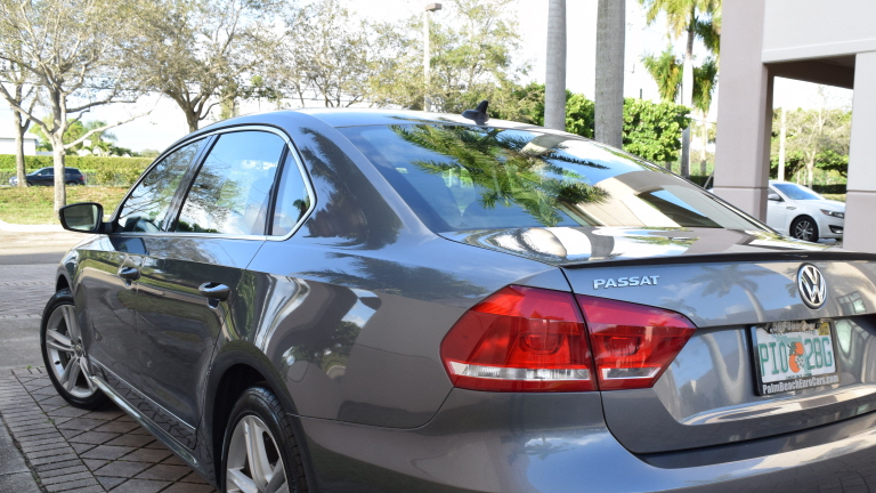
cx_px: 527
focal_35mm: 35
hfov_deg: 56.2
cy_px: 349
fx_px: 813
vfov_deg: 33.3
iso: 400
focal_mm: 18
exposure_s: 1/250
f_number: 8
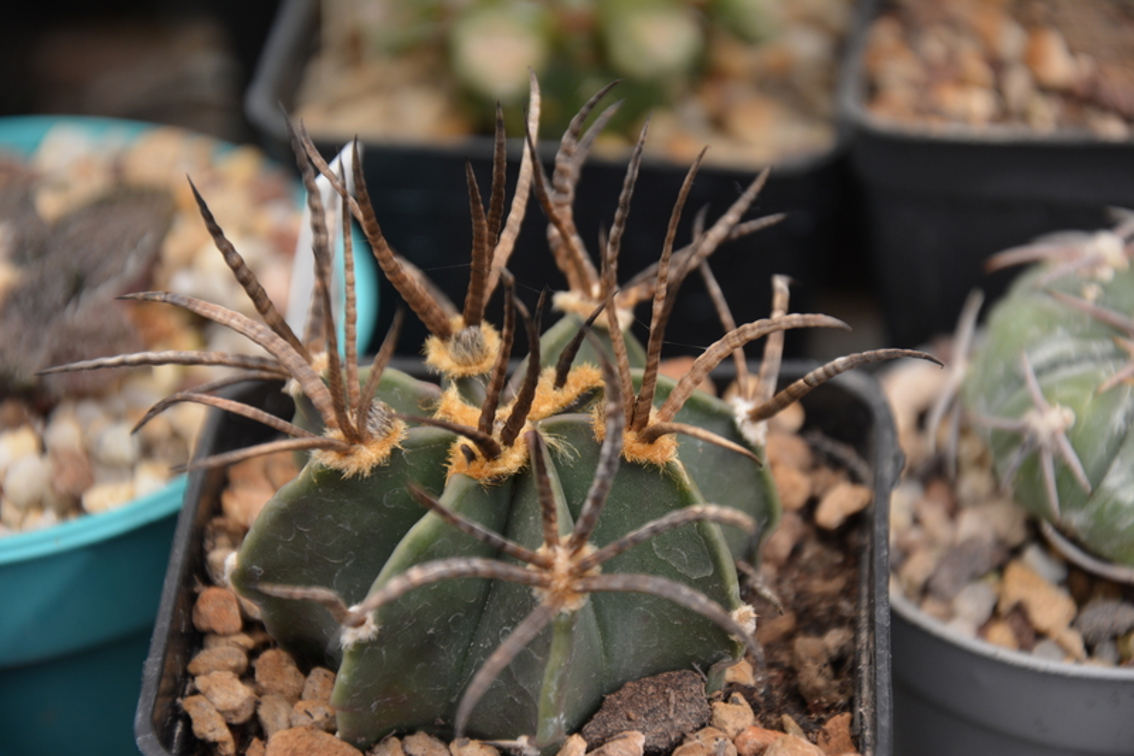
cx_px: 567
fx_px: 4960
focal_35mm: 158
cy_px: 378
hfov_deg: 13.0
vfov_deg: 8.7
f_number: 5.6
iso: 220
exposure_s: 1/125
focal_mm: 105
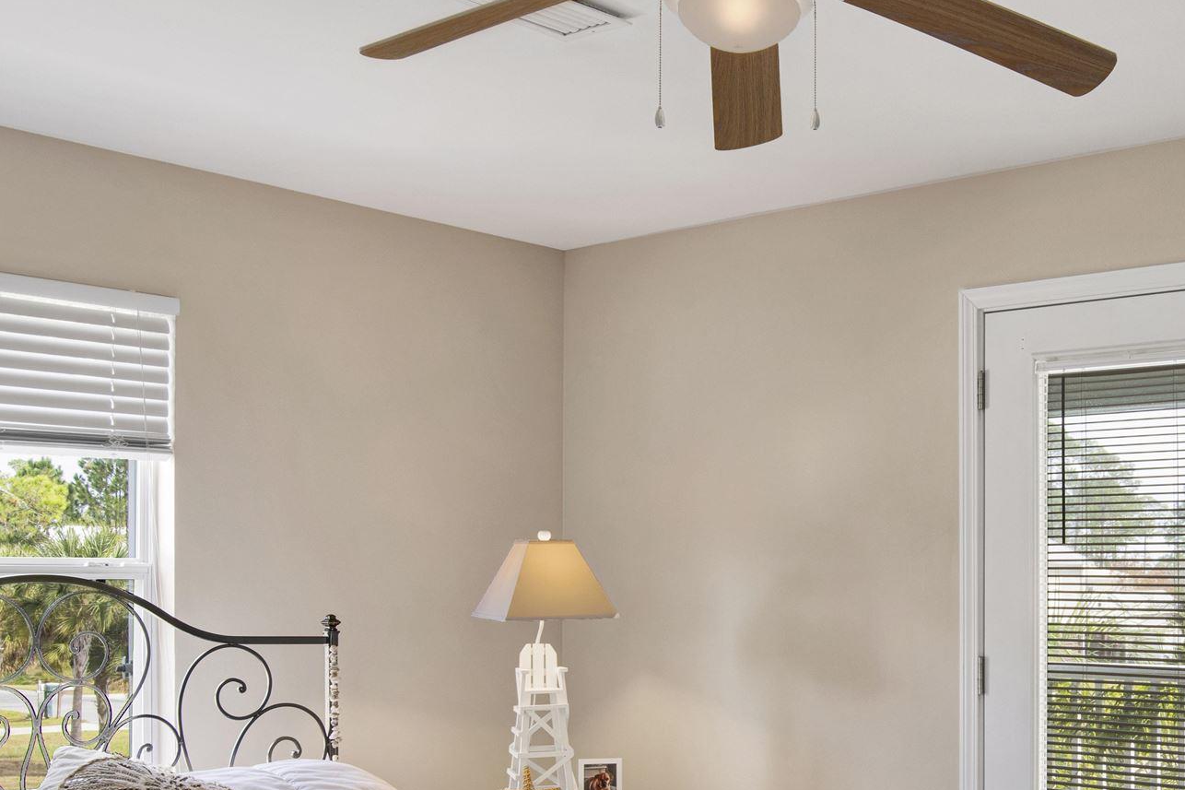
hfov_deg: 43.5
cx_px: 928
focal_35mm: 43
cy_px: 572
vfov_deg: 30.8
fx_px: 1415
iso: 200
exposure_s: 1/15
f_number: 11
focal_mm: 18
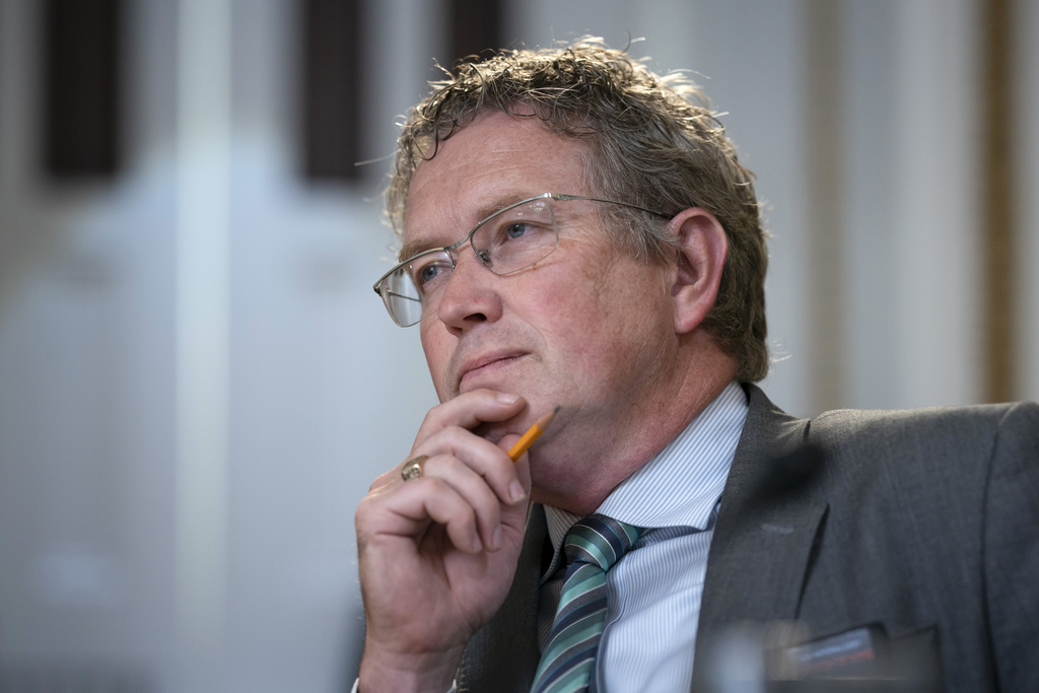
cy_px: 346
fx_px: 3897
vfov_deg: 10.2
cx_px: 520
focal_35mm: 135
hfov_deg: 15.2
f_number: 2.5
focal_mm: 135
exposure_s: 1/320
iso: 1600
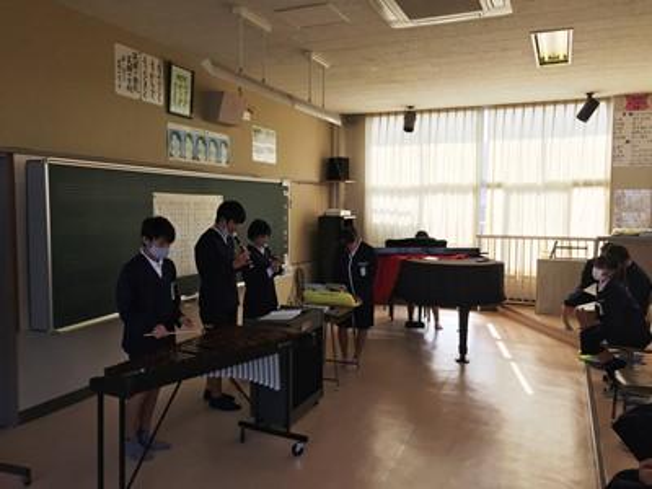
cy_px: 244
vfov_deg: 48.2
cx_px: 326
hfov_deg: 61.7
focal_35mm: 29
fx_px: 546
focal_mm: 4.15
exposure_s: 1/599
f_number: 2.2
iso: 32
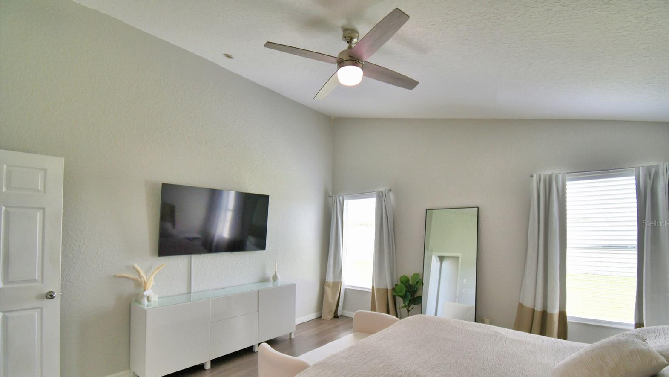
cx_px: 340
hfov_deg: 99.4
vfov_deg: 66.6
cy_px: 223
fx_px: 284
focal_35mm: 16
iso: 280
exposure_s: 1/125
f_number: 4.5
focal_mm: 10
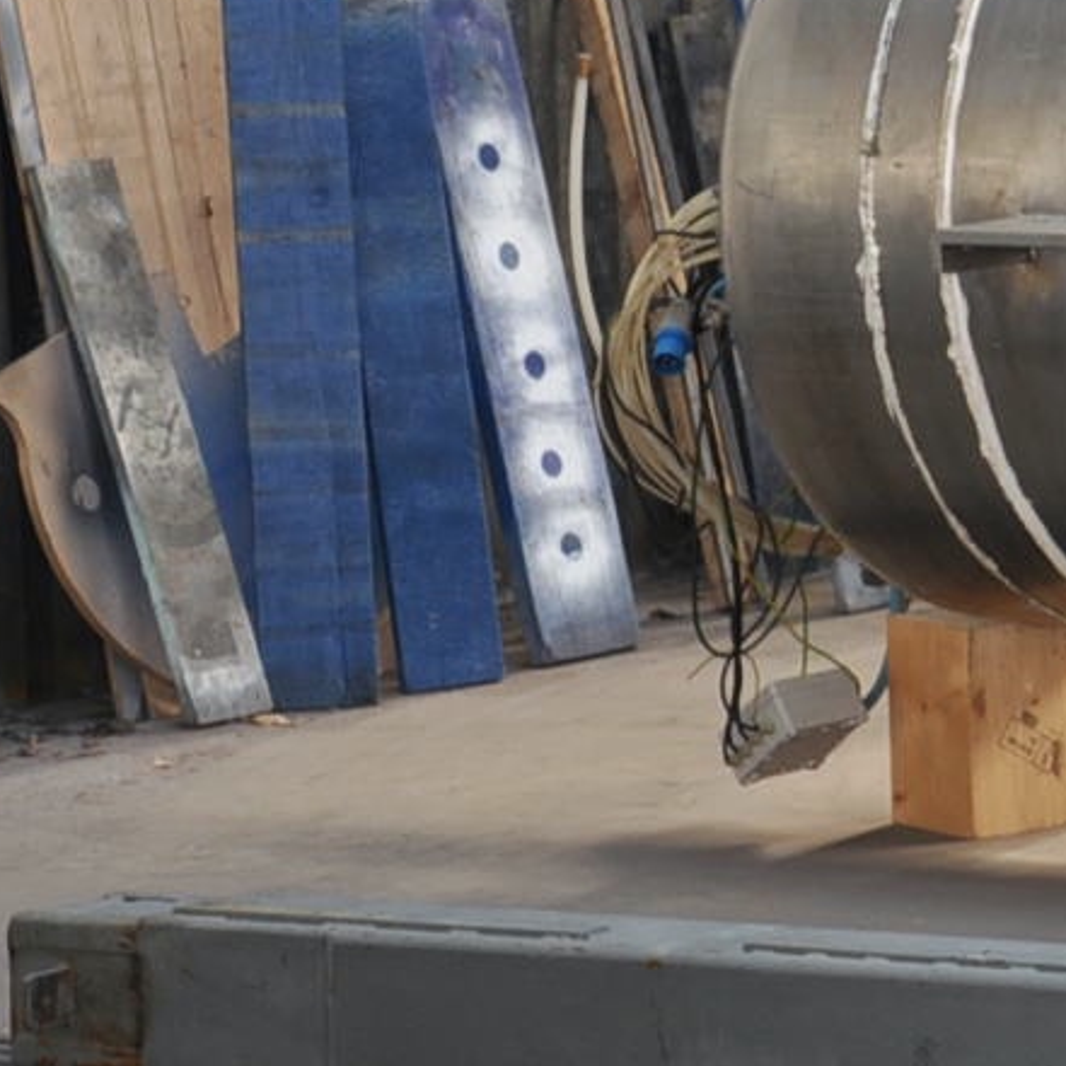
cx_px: 2359
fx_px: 6898
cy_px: 215
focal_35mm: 198
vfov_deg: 8.8
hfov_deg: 8.3
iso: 200
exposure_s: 1/60
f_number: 4.2
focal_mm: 32
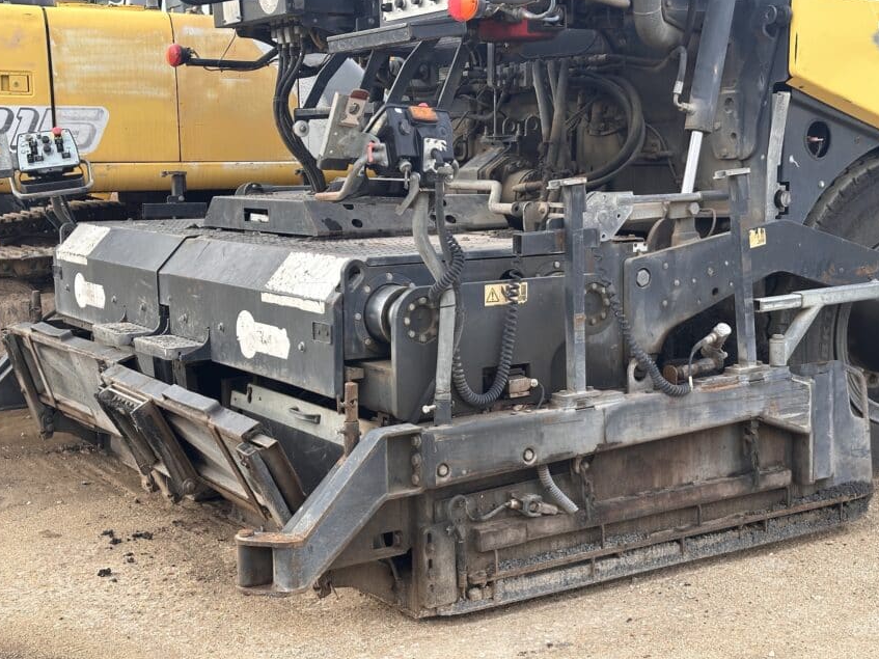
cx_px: 421
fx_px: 1295
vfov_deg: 28.5
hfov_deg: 37.5
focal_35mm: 51
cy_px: 345
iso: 64
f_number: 1.78
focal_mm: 6.86
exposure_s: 1/343
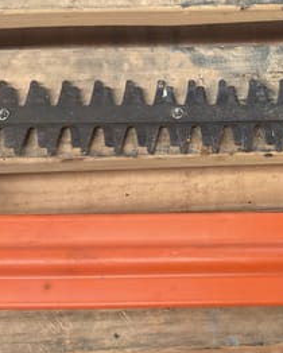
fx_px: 565
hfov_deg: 26.9
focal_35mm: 54
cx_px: 270
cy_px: 154
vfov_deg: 34.7
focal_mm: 3
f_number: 1.8
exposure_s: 1/60
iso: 160
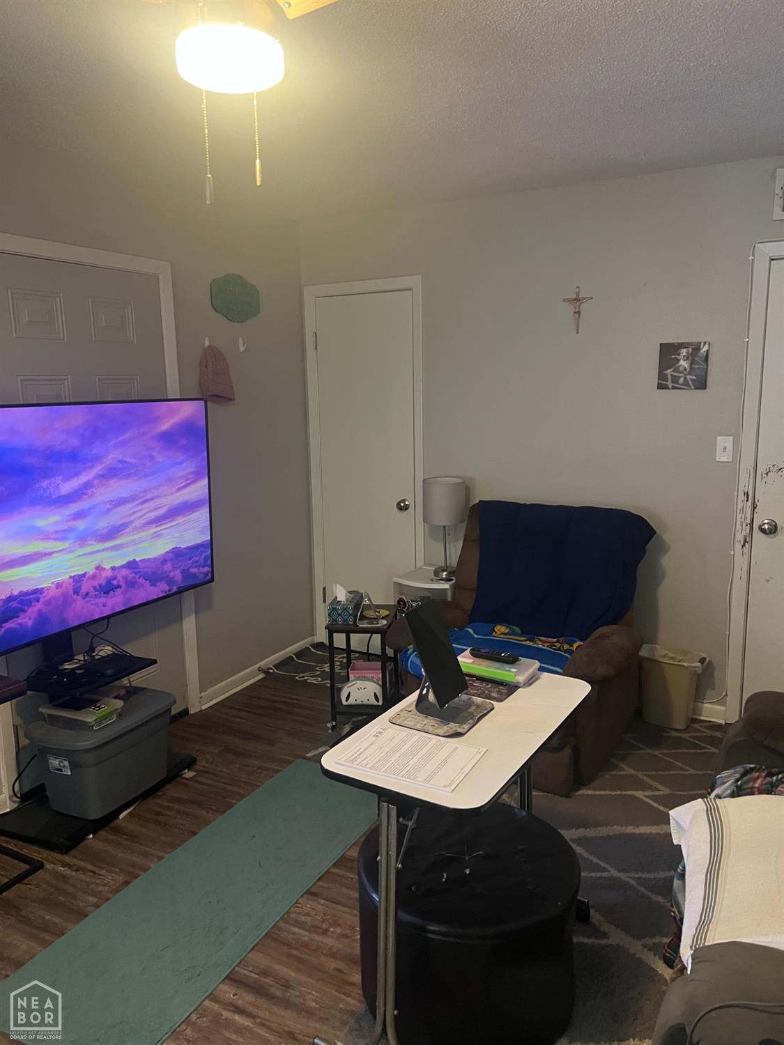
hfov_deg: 53.1
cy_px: 522
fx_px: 785
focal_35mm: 26
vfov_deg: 67.3
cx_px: 392
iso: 500
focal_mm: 5.7
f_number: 1.5
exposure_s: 1/40
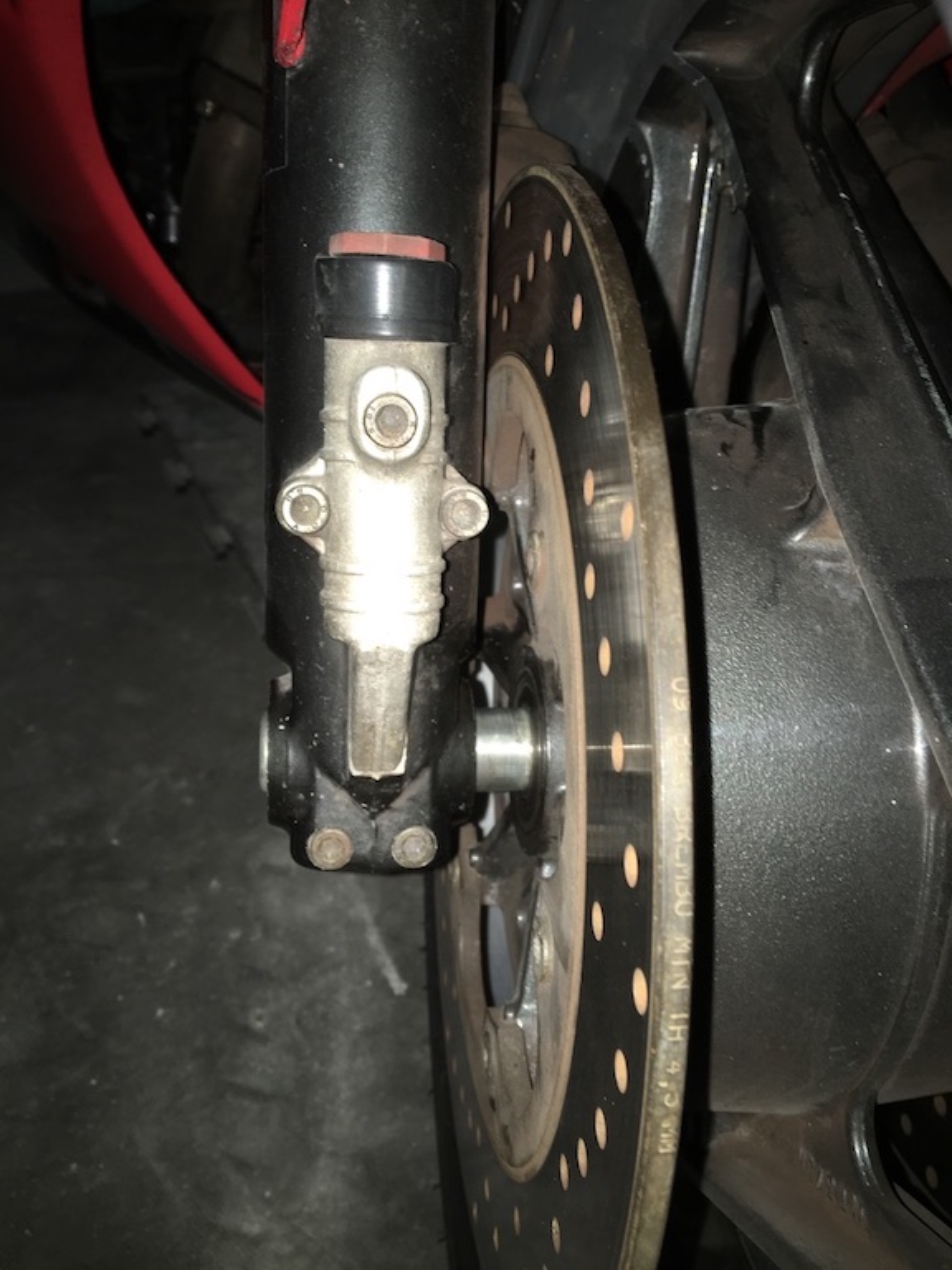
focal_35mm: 29
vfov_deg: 61.7
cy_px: 635
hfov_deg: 48.2
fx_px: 1063
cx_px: 476
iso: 25
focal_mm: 4.15
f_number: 2.2
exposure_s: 1/17
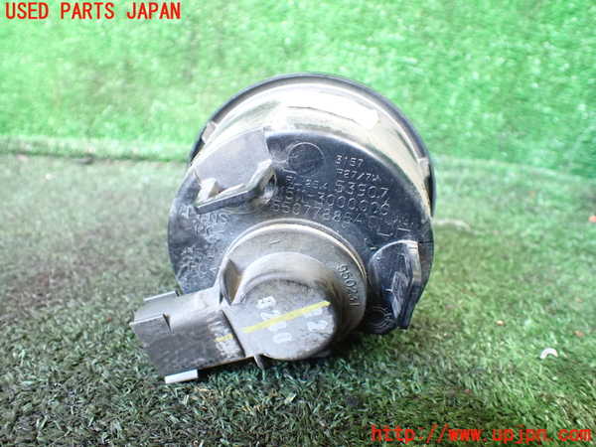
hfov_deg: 60.0
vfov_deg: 46.8
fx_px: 517
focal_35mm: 30
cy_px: 224
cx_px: 298
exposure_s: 1/50
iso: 800
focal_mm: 5.4
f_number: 2.3
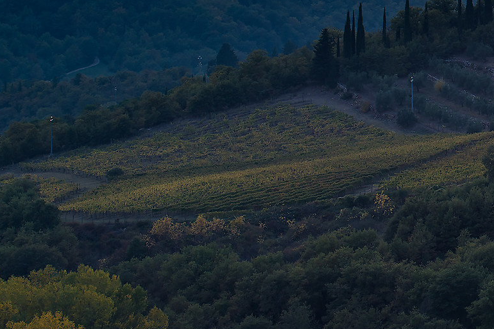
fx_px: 4705
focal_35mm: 343
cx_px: 702
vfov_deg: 4.0
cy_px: -85
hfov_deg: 6.0
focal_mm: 110
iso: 31
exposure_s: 3
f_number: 7.1
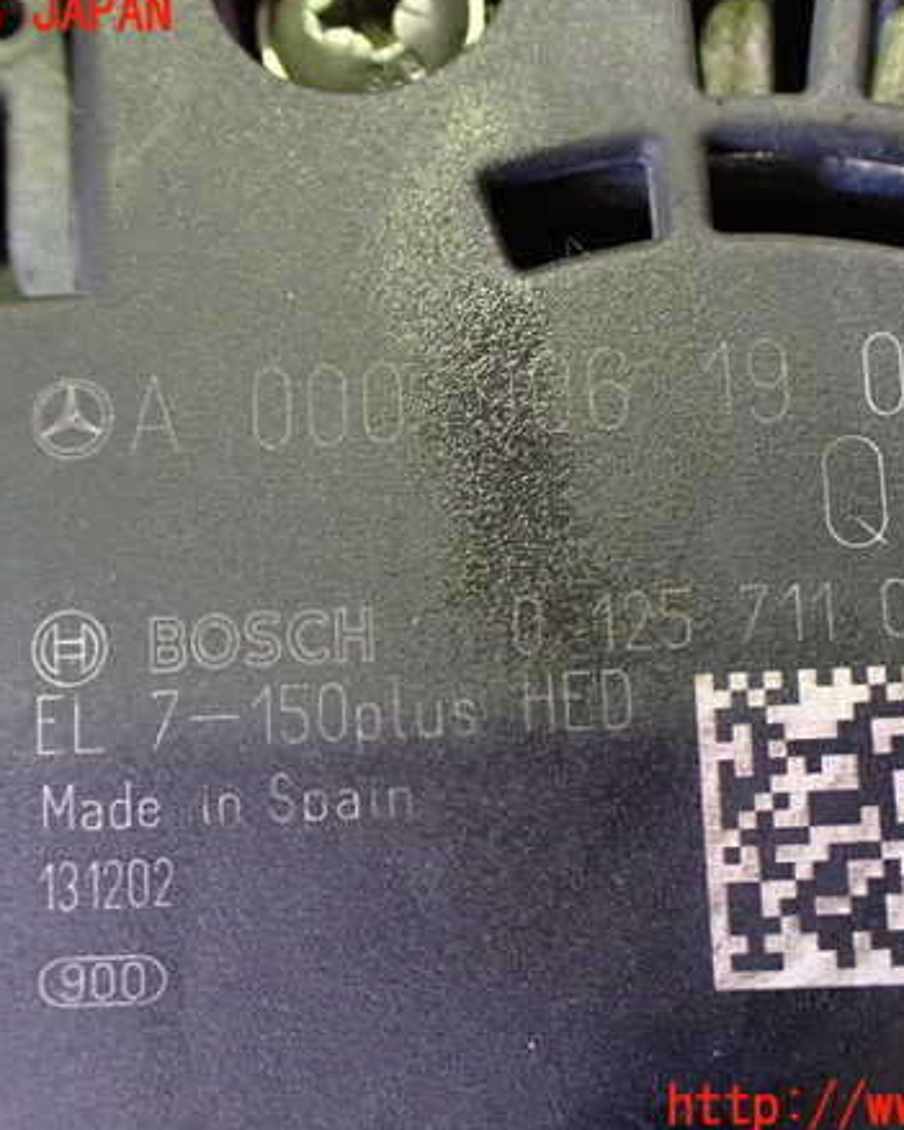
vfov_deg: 45.8
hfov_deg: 37.3
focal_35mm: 40
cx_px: 476
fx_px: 1338
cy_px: 561
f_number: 2.3
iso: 800
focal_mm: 5.4
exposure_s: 1/30
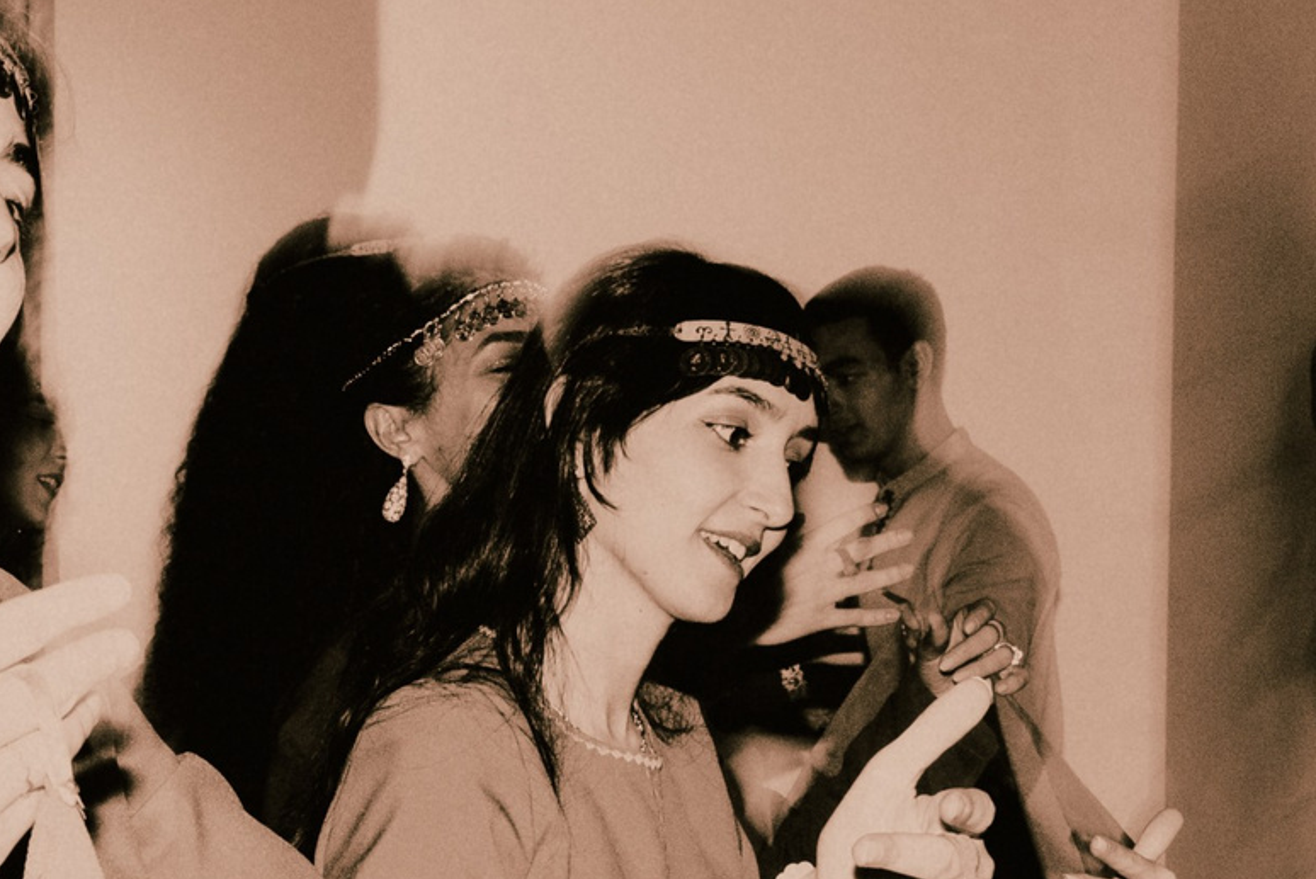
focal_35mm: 119
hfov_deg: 17.0
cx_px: 160
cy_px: 1002
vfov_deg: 11.3
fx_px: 4352
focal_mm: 36
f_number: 11
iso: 1600
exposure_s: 1/15
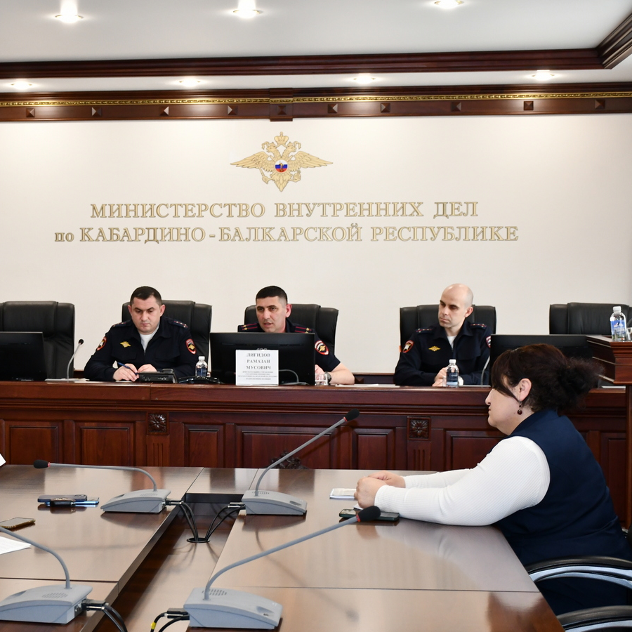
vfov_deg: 25.7
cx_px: 159
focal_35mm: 67
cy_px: 315
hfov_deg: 25.4
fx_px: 1384
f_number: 4.2
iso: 1000
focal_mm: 34
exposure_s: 1/100
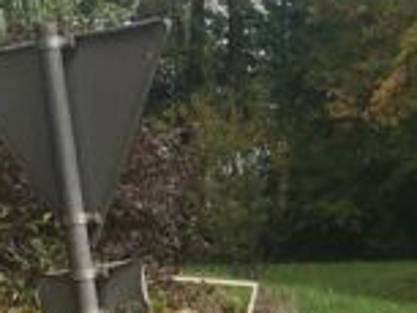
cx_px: 444
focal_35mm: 194
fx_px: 2339
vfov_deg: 7.6
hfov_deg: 10.1
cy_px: 267
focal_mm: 4.15
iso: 25
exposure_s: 1/278
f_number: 2.2
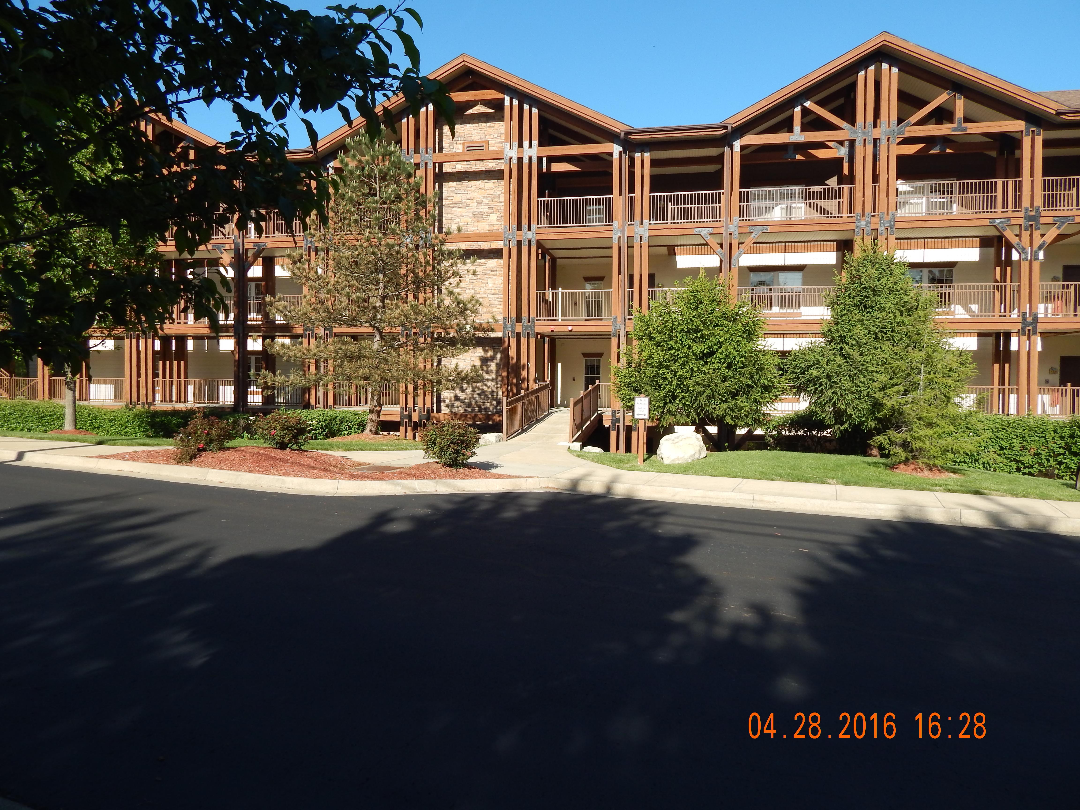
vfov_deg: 58.9
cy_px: 405
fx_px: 718
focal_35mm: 23
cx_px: 540
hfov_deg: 73.9
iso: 125
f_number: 3
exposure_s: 1/800
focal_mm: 4
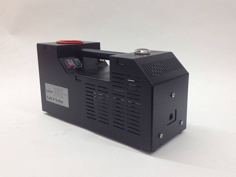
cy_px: 82
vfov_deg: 36.8
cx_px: 128
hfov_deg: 47.8
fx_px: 266
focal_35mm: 39
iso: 64
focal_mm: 4.28
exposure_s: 1/50
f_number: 2.4
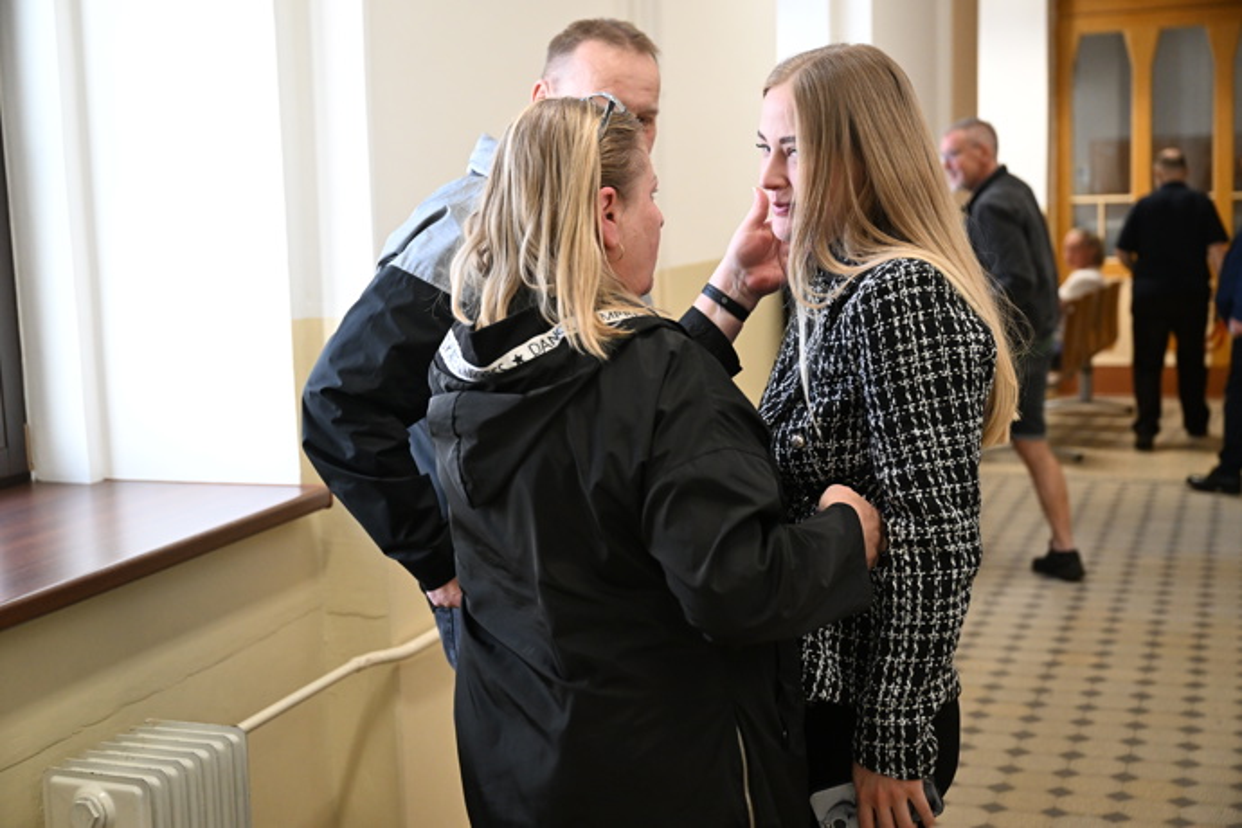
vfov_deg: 28.1
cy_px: 414
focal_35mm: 48
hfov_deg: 41.1
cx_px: 621
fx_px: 1656
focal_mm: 48
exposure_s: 1/320
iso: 3200
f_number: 3.5
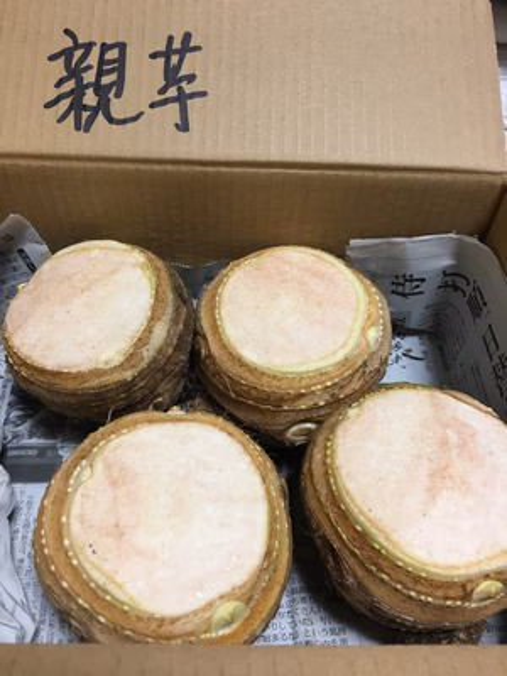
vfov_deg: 61.7
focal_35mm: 29
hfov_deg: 48.2
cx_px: 254
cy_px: 338
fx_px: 566
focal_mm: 4.15
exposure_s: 1/30
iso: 80
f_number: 2.2
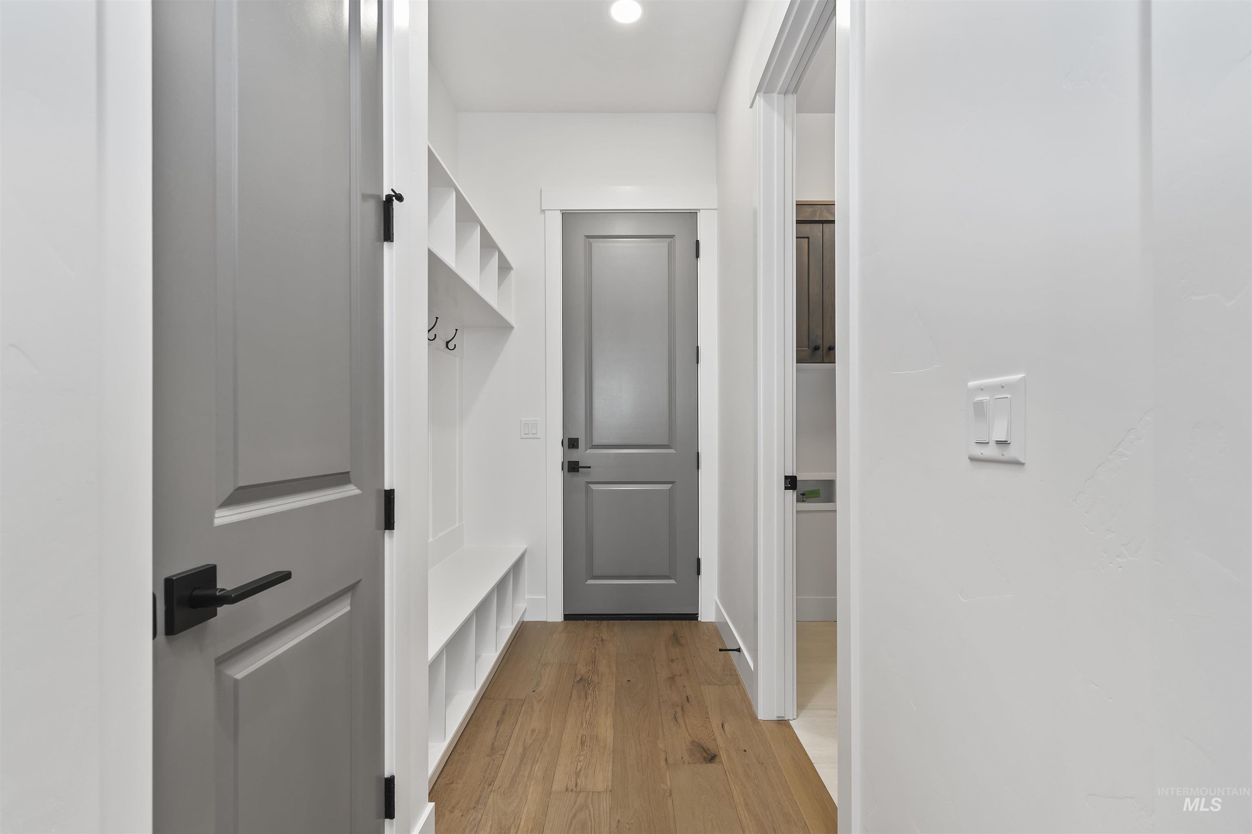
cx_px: 626
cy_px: 417
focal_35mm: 15
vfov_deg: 77.3
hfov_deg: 100.4
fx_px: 522
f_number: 6.3
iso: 320
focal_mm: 10
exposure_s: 1/20
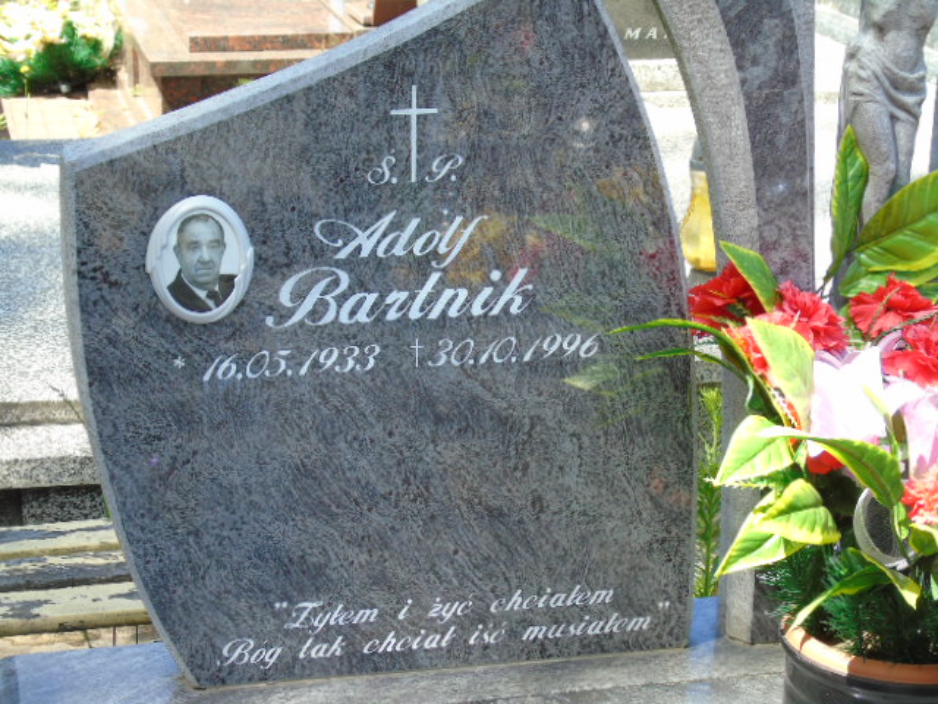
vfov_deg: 18.0
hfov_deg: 23.8
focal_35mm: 82
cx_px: 469
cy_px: 352
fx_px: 2222
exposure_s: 1/125
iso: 80
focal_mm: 15
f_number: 4.1
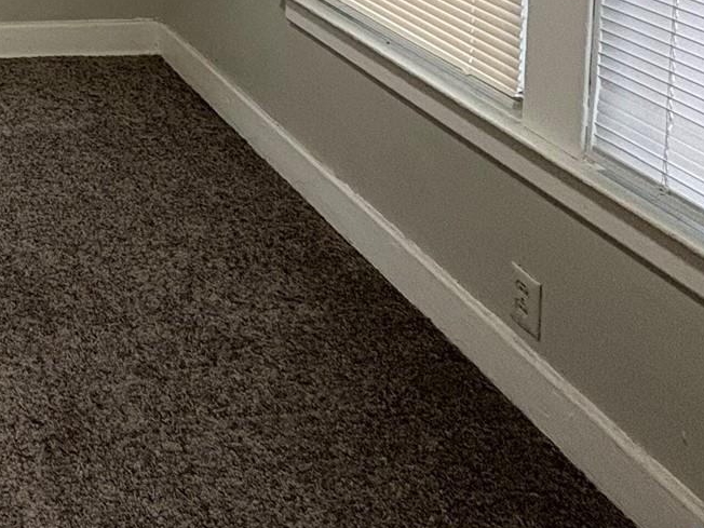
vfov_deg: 24.9
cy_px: -271
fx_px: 895
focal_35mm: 44
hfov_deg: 33.8
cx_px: -162
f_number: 2.2
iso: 250
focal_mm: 2.22
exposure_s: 1/60
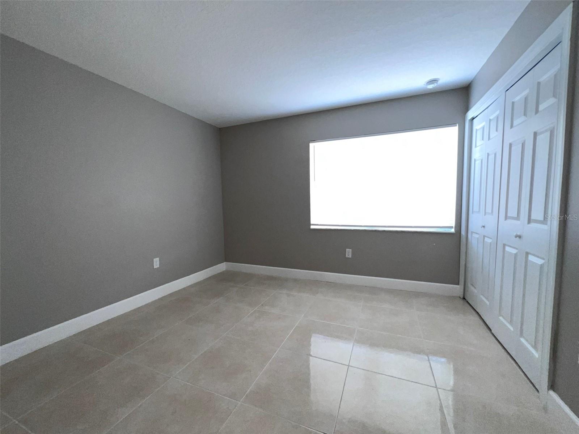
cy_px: 217
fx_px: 217
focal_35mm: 13
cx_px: 290
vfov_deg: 89.9
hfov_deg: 106.2
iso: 160
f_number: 1.8
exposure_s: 1/130
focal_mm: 1.57
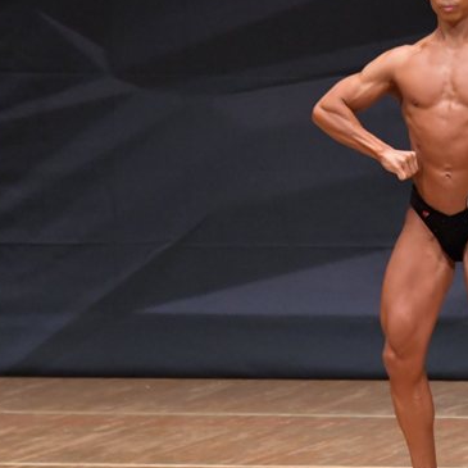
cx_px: 457
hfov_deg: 3.2
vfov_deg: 3.2
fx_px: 8275
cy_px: 213
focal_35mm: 541
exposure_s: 1/400
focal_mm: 200
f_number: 5.6
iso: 6400
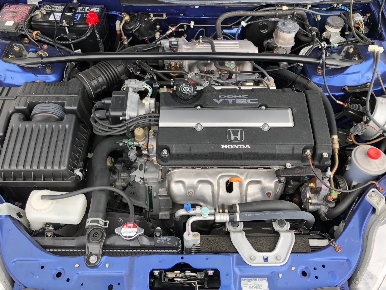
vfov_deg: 45.4
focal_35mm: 31
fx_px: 346
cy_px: 131
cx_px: 196
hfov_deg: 58.4
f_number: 1.8
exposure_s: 1/130
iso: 20
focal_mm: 3.99
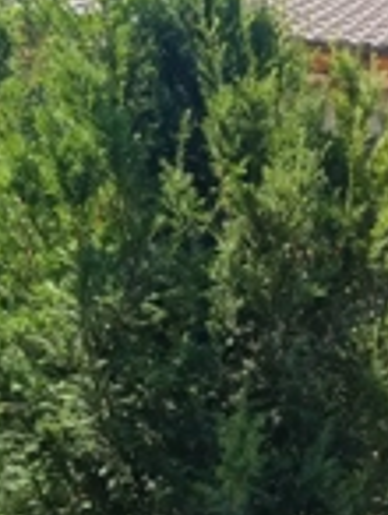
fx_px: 1058
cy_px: 332
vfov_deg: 27.2
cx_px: 462
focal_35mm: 71
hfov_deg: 19.6
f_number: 1.8
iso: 50
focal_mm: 5.4
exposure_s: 1/1429
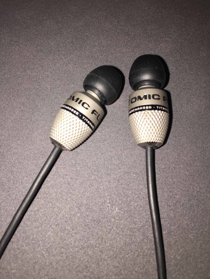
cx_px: 105
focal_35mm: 29
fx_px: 235
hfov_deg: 48.2
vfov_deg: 61.7
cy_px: 140
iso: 32
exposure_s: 1/130
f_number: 2.2
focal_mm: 4.15
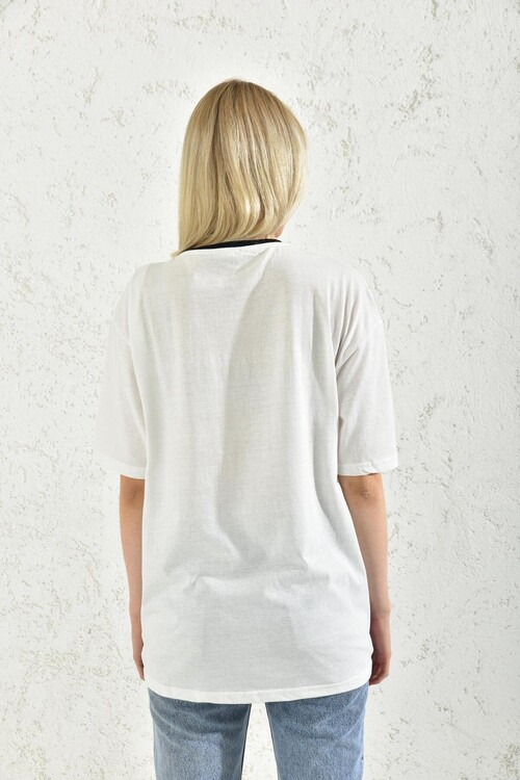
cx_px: 260
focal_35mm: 48
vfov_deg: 41.1
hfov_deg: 28.1
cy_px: 390
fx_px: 1040
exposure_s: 1/160
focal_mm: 48
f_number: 7.1
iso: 100
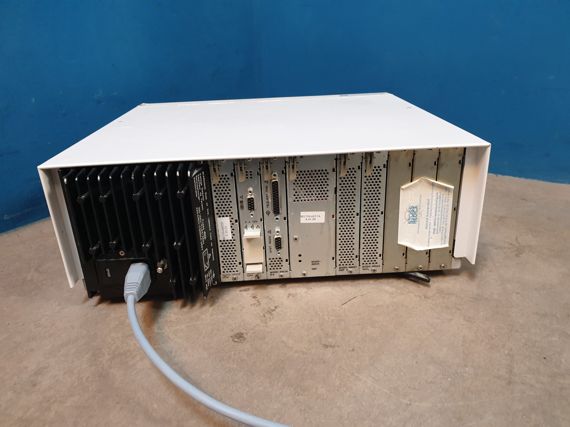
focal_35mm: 26
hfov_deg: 67.3
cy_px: 214
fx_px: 428
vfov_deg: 53.1
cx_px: 285
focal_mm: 4.3
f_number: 2.4
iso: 320
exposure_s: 1/50
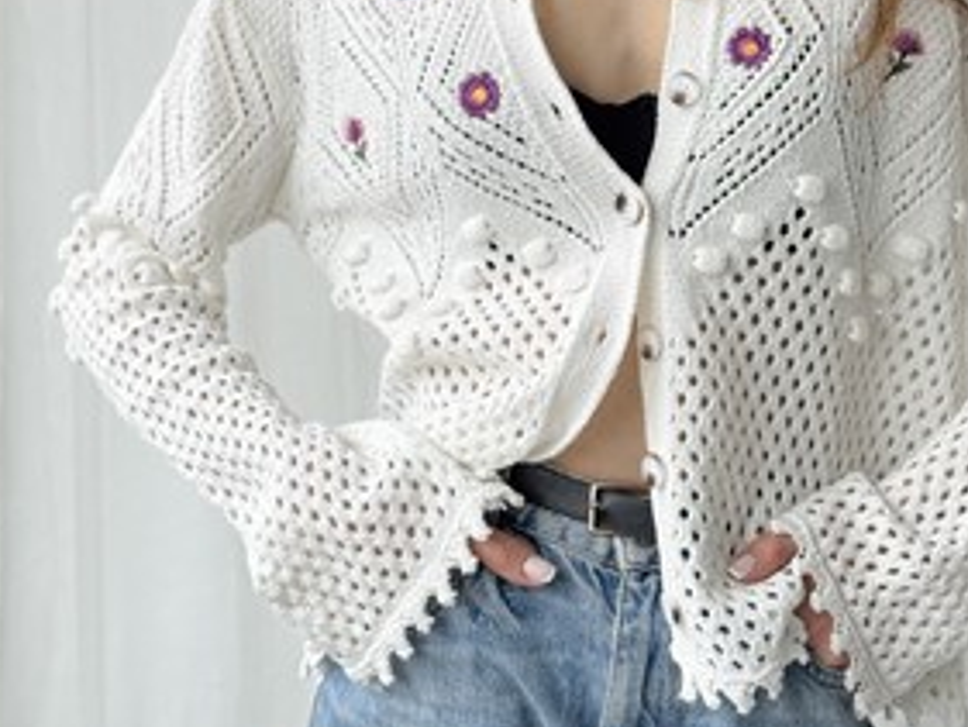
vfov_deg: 16.0
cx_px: 610
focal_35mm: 91
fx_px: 2546
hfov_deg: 21.5
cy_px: 43
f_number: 1.78
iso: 64
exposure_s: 1/278
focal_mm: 6.76
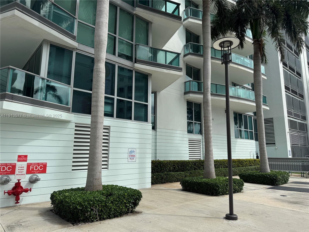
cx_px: 154
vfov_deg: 56.8
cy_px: 116
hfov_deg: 71.6
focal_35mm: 24
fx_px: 214
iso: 80
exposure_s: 1/4049
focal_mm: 6.76
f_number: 1.78
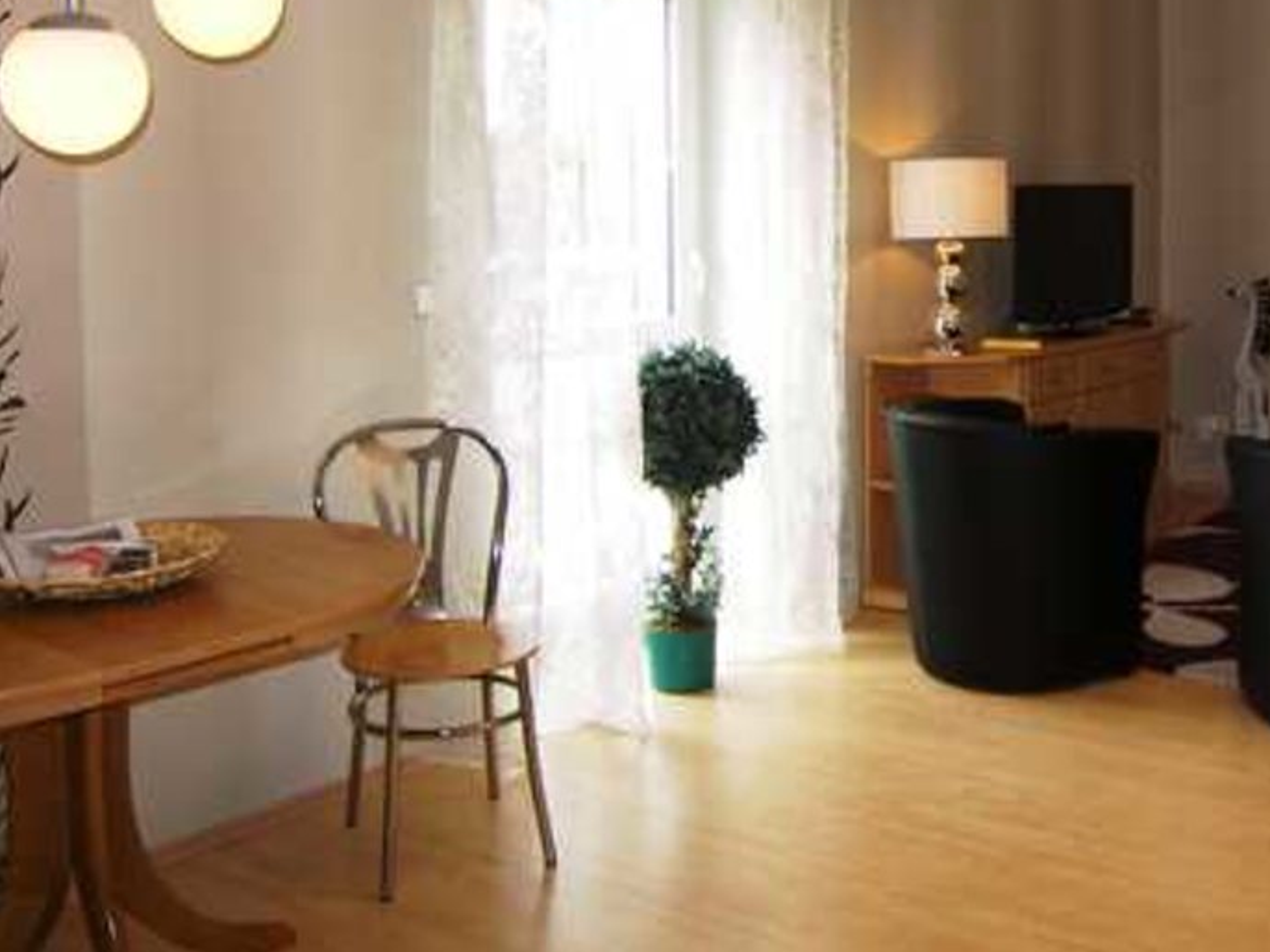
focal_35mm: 42
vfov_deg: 33.7
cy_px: 244
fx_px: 1540
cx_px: 990
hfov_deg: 43.0
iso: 50
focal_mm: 5
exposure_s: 1/60
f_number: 2.8
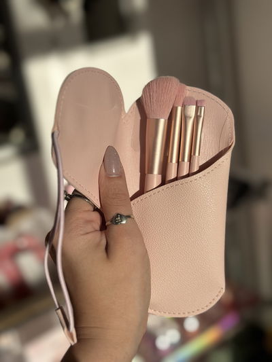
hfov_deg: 30.3
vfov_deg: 39.6
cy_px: 181
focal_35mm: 48
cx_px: 136
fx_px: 503
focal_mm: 6.86
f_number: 1.78
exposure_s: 1/9804
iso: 80
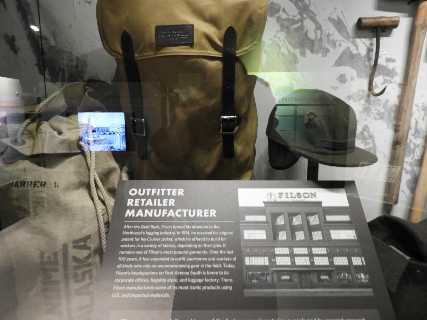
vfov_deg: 56.8
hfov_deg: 71.6
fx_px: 296
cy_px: 160
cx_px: 214
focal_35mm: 24
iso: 800
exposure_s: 1/8
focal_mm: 4.3
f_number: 3.3
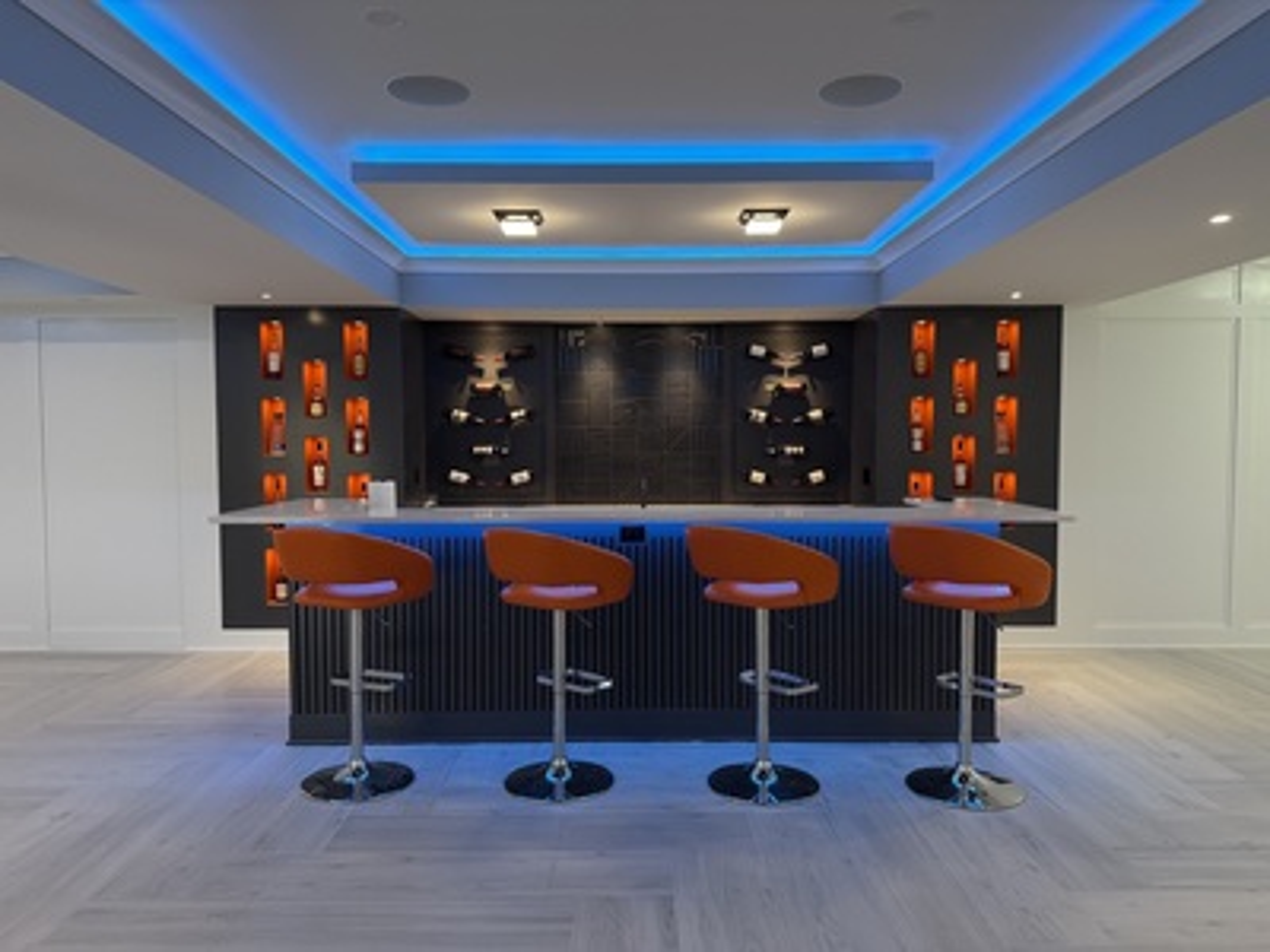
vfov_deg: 56.8
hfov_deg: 71.6
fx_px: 881
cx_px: 635
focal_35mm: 24
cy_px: 476
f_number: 1.78
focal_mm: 6.76
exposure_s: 1/176
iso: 200
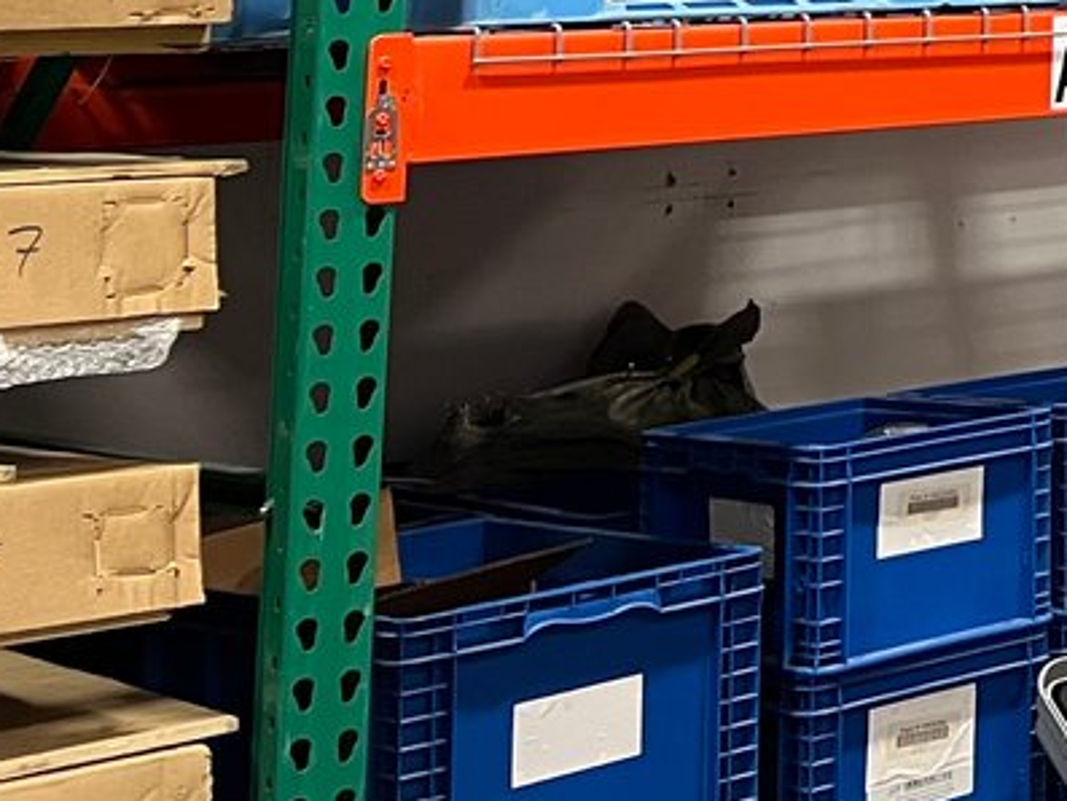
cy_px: -528
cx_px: 1996
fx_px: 3052
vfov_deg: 13.7
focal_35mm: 99
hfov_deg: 16.3
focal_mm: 5.7
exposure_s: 1/60
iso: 125
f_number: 1.5
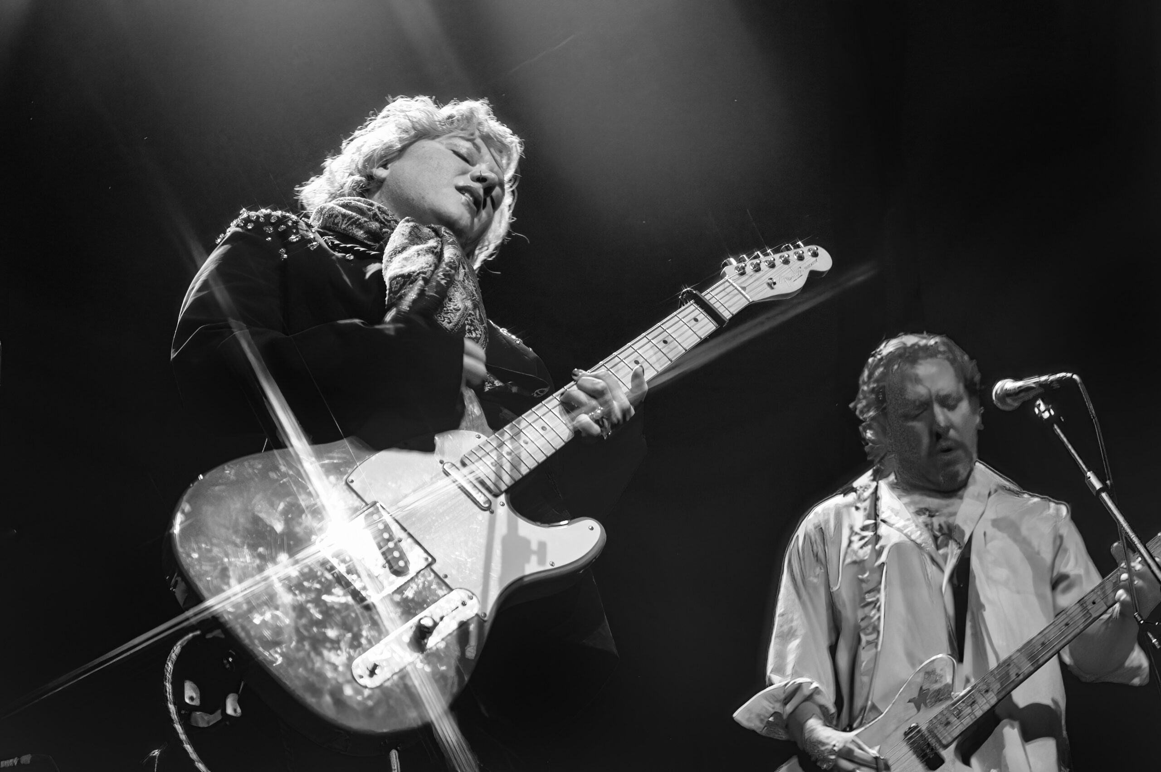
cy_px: 386
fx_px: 1676
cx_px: 580
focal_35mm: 52
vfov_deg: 26.0
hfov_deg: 38.2
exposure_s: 1/125
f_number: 2.8
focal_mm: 52
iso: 3200
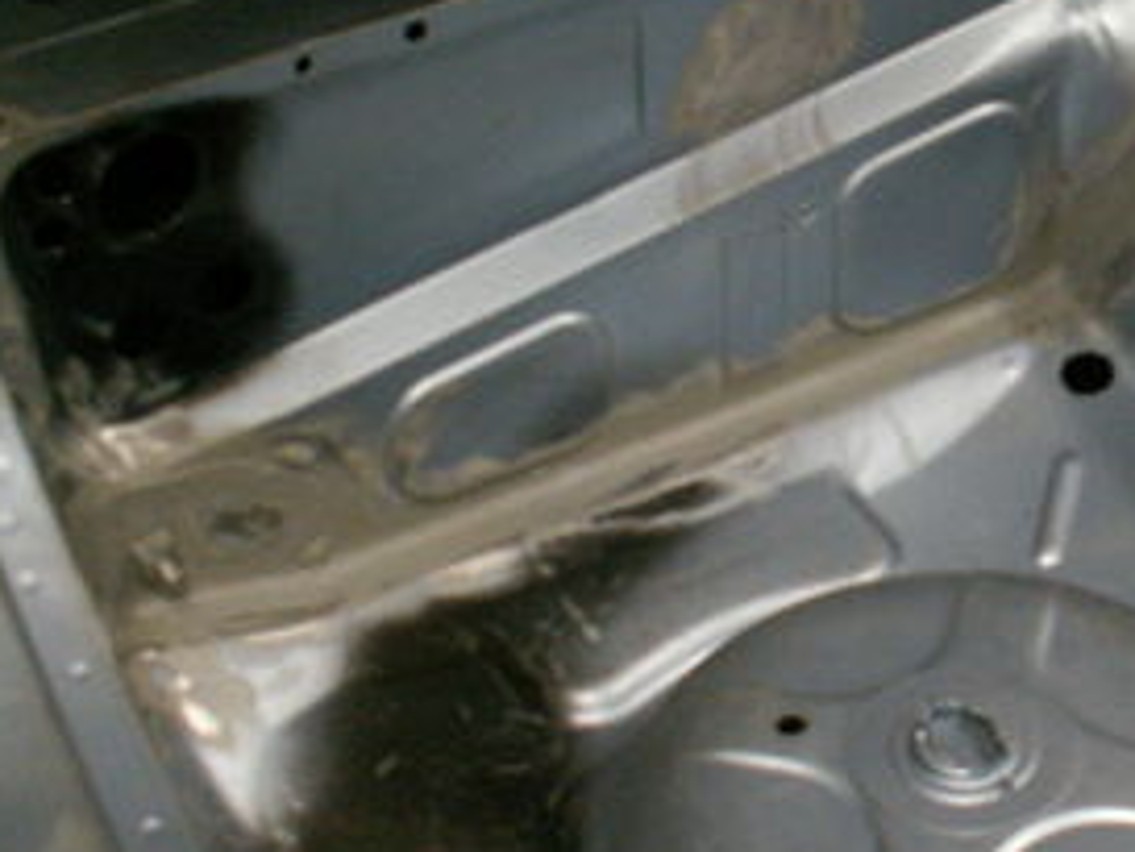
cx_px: 1147
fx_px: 2690
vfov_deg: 18.0
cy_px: 370
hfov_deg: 22.8
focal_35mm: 82
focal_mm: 5.86
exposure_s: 1/6
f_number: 2.8
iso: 160
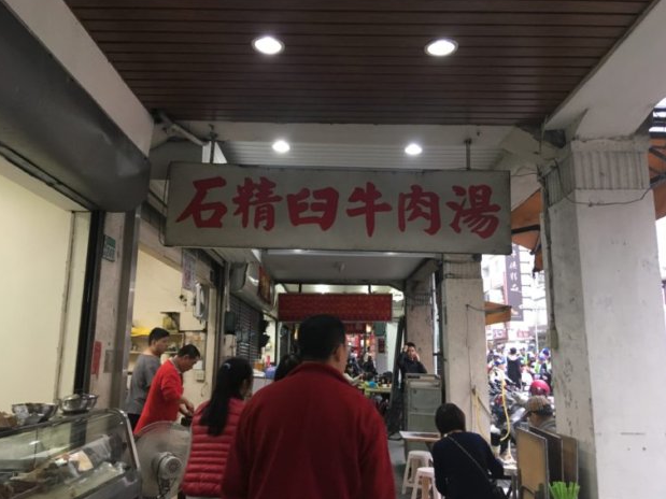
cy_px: 244
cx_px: 339
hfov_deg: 60.0
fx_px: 577
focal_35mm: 30
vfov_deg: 46.8
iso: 125
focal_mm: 4.15
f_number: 2.2
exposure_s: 1/30
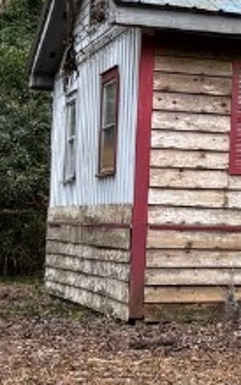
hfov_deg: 8.3
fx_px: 1355
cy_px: 160
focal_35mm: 129
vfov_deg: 16.2
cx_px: 765
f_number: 1.6
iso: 40
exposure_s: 1/197
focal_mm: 5.96
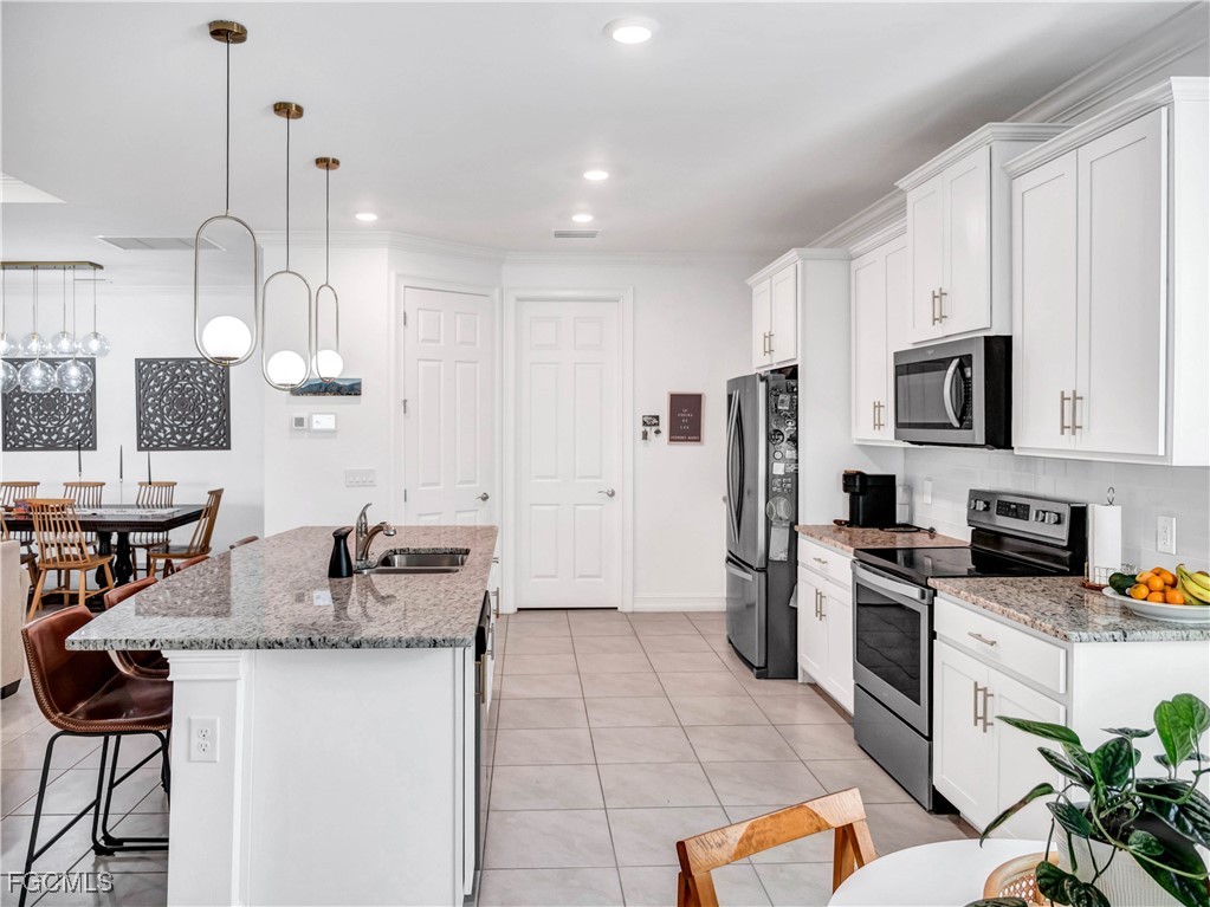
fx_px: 839
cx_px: 605
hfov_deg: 71.6
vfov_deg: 56.8
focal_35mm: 24
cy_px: 454
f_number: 2.8
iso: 200
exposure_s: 1/60
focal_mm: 12
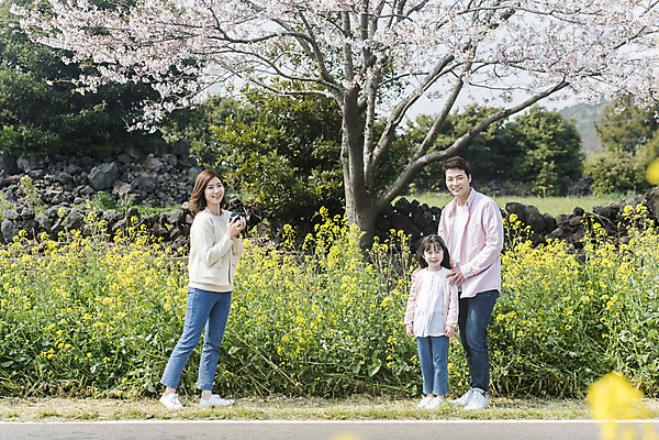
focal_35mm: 70
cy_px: 220
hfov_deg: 28.8
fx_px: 1281
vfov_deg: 19.5
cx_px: 330
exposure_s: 1/400
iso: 250
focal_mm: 70
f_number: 4
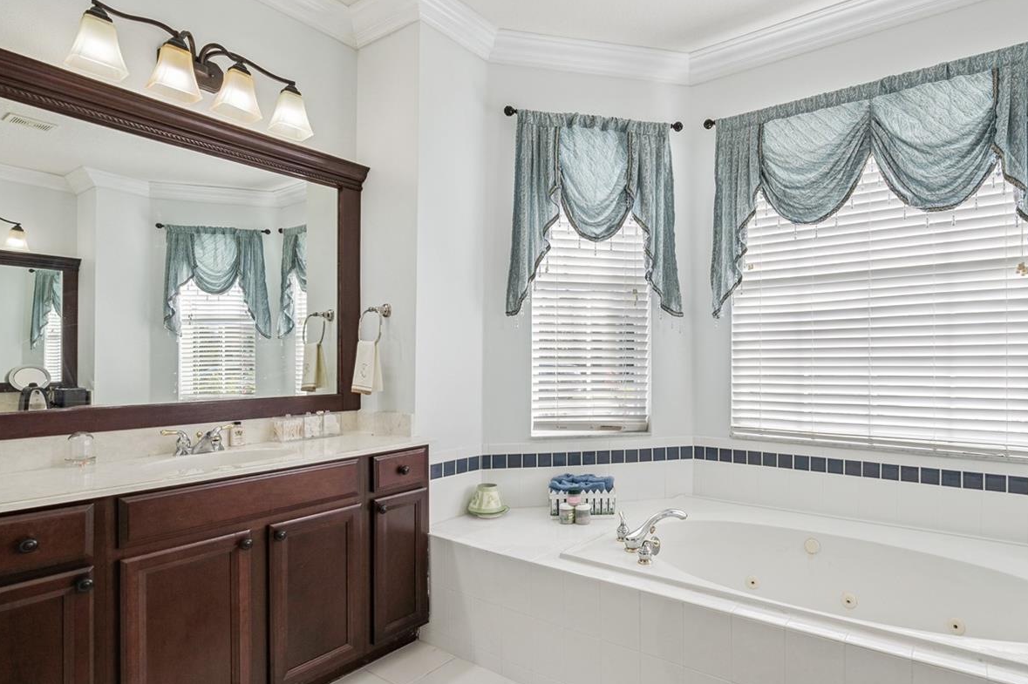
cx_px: 609
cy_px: 357
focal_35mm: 19
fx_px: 542
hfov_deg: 86.0
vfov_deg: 64.5
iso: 200
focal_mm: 14
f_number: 9
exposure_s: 1/200
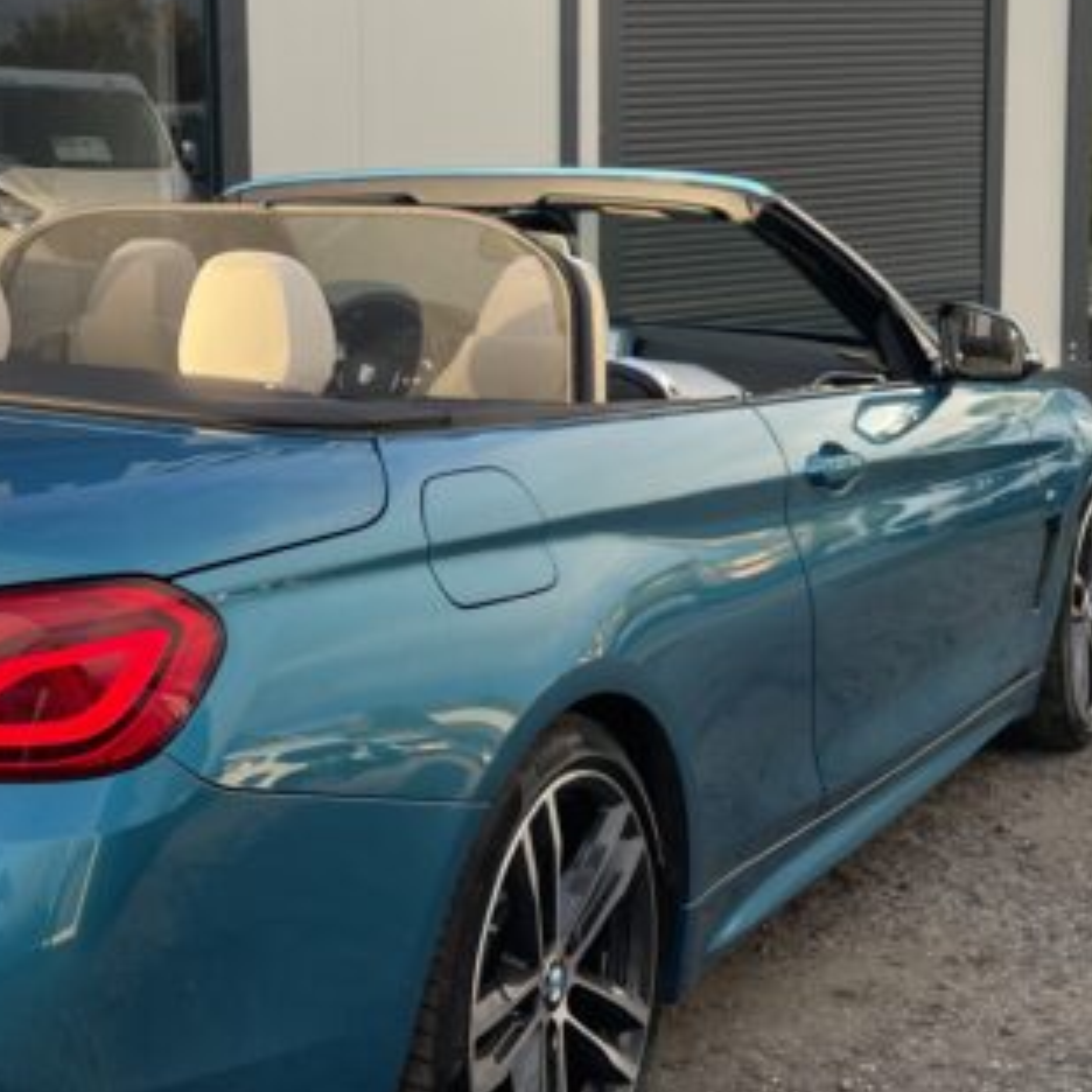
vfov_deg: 28.9
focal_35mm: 59
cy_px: 378
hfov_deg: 28.1
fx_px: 2106
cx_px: 144
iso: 32
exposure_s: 1/698
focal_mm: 4.2
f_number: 1.6
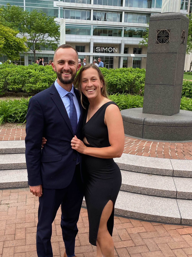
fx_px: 192
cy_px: 128
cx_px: 96
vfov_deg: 67.3
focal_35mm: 26
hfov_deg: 53.1
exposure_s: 1/519
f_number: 1.8
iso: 32
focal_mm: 4.25
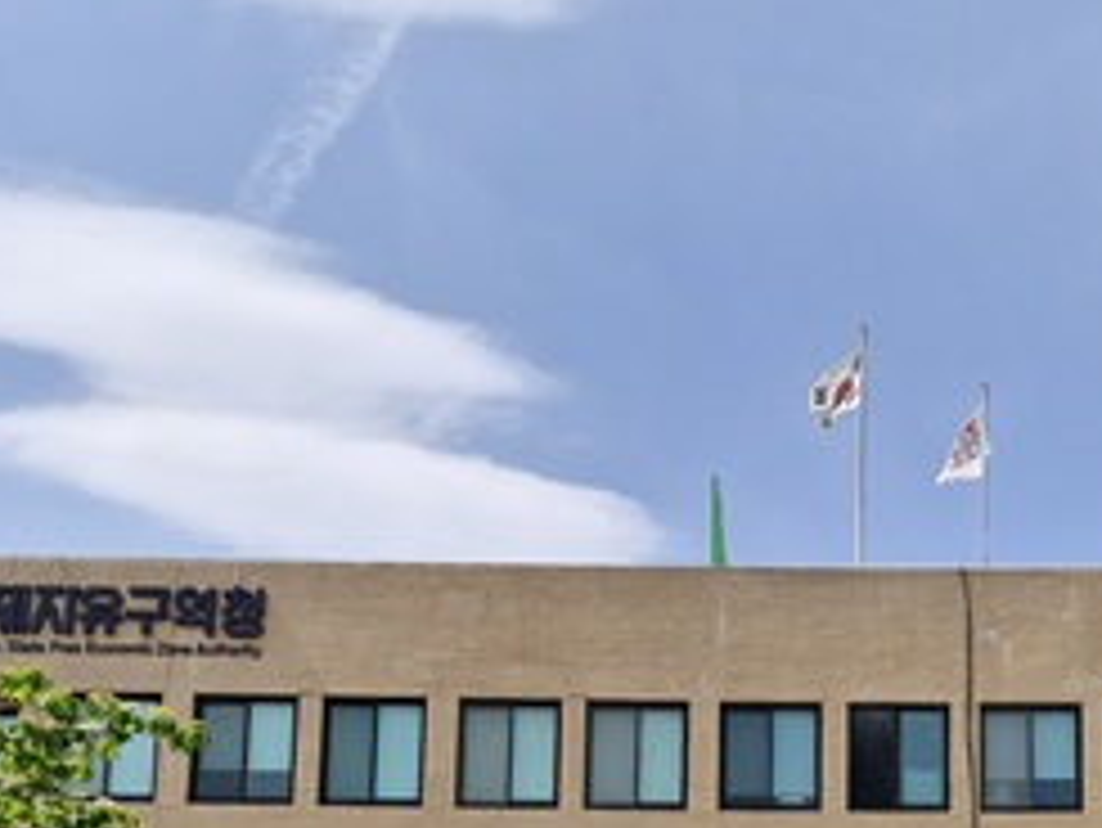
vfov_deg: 21.9
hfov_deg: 31.1
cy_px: 1046
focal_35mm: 61
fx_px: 1943
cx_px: 832
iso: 50
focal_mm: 5.54
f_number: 1.8
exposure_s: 1/2680
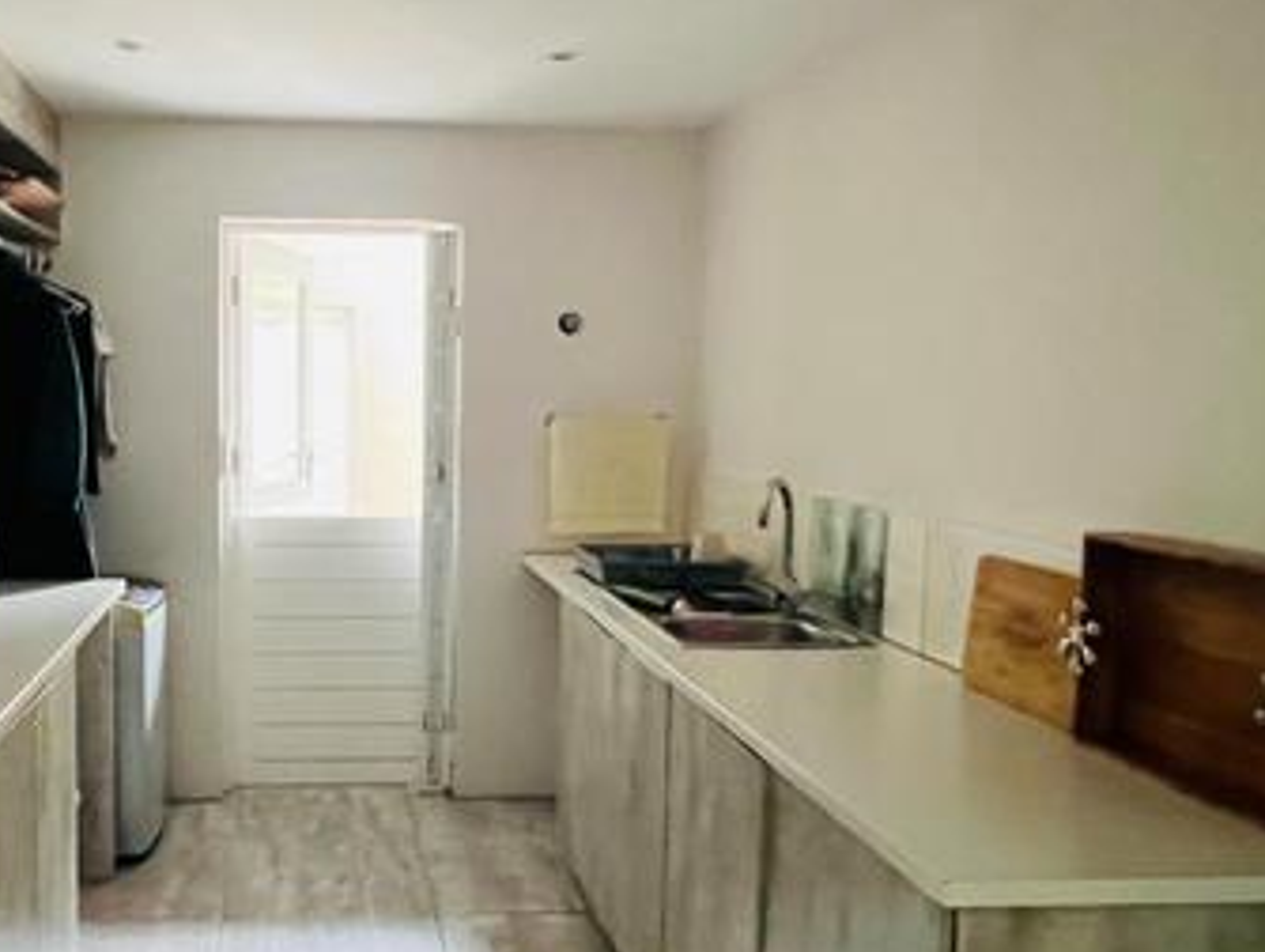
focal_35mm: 31
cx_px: 374
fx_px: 1134
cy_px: 502
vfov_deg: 45.5
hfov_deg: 56.4
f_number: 1.8
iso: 1000
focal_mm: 1.57
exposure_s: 1/54
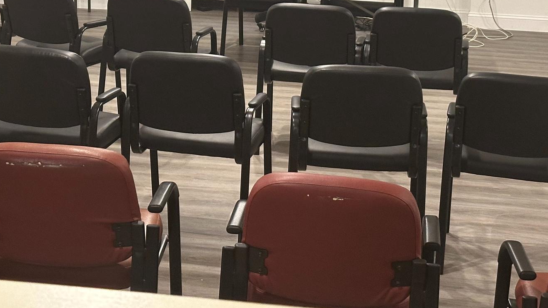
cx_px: 273
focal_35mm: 81
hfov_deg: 26.2
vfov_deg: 14.7
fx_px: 1177
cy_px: 1
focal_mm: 6.86
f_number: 1.78
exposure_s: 1/40
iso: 320
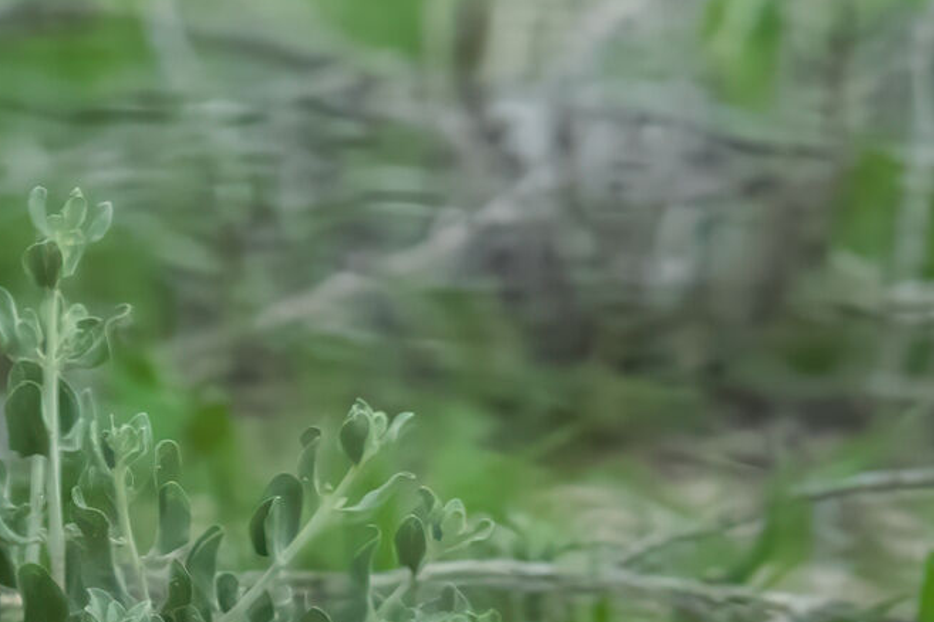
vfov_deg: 0.6
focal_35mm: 2192
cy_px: 64
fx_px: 56866
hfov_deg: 0.9
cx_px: -715
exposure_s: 1/3200
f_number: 6.3
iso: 4000
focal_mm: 600
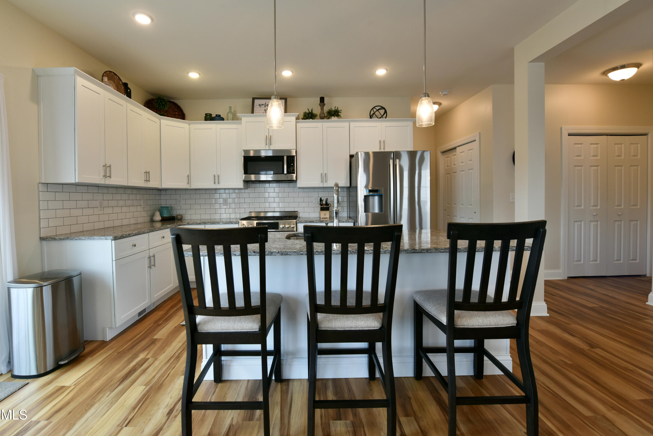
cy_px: 203
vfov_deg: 77.3
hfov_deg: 100.3
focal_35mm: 15
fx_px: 272
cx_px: 308
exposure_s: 1/40
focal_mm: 14
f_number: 9
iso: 800
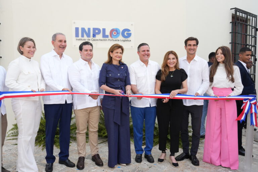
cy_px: 86
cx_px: 129
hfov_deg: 55.8
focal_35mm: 34
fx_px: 244
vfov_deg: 38.9
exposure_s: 1/200
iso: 400
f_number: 10
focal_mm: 34
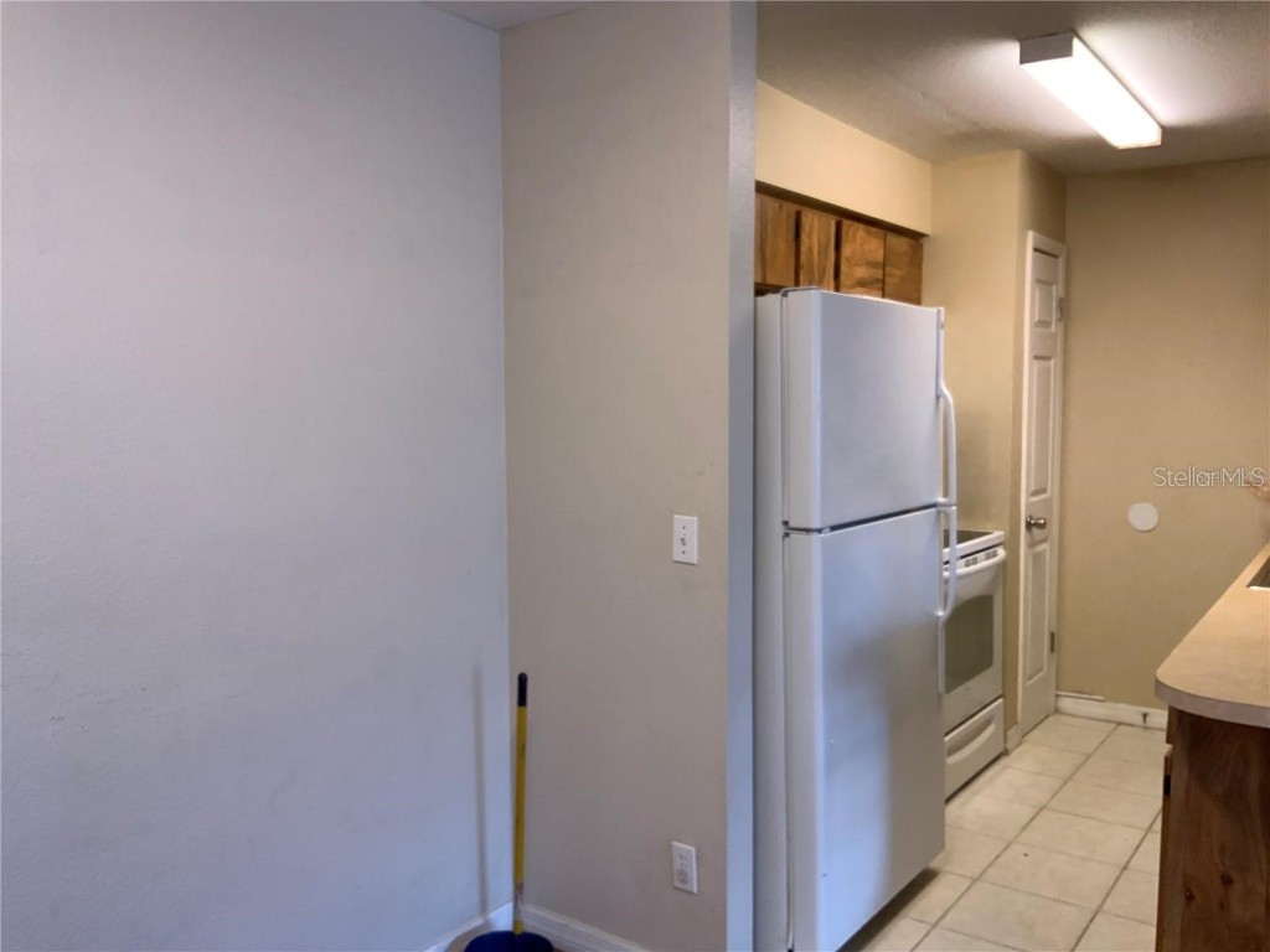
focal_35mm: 29
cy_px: 476
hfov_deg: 61.7
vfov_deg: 48.2
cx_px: 635
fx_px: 1064
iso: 125
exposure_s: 1/60
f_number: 1.8
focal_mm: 3
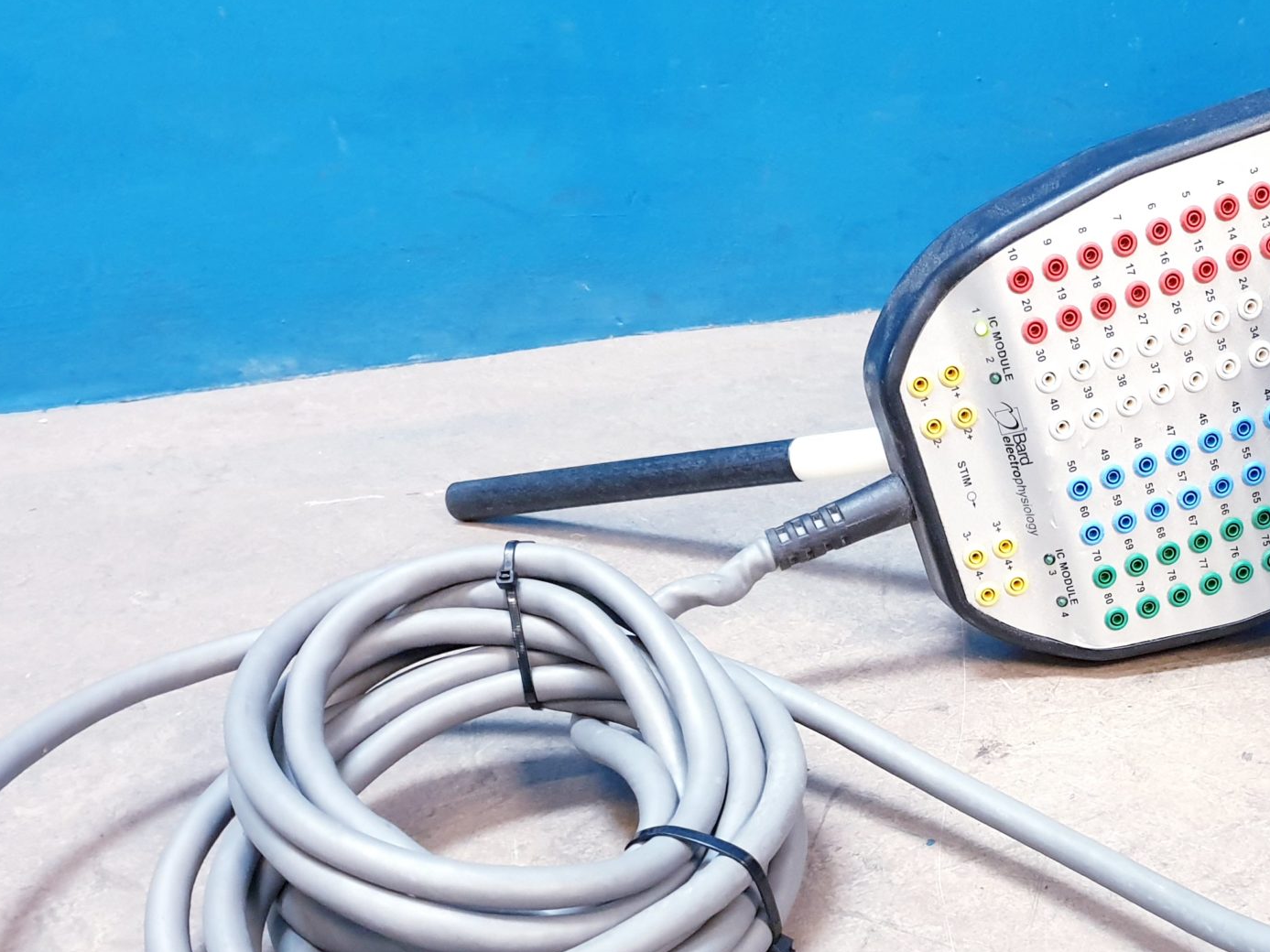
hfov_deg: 37.9
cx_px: 1058
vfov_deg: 29.7
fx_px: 1761
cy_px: 743
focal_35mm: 48
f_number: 1.5
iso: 320
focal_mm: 4.3
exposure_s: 1/50
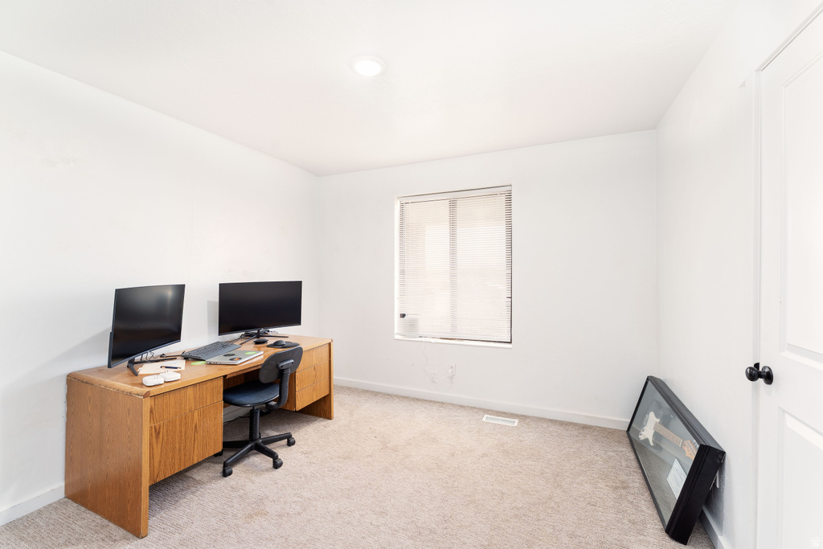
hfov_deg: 104.2
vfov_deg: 81.2
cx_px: 412
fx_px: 320
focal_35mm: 14
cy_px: 274
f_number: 7.1
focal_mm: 14
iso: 320
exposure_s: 1/25
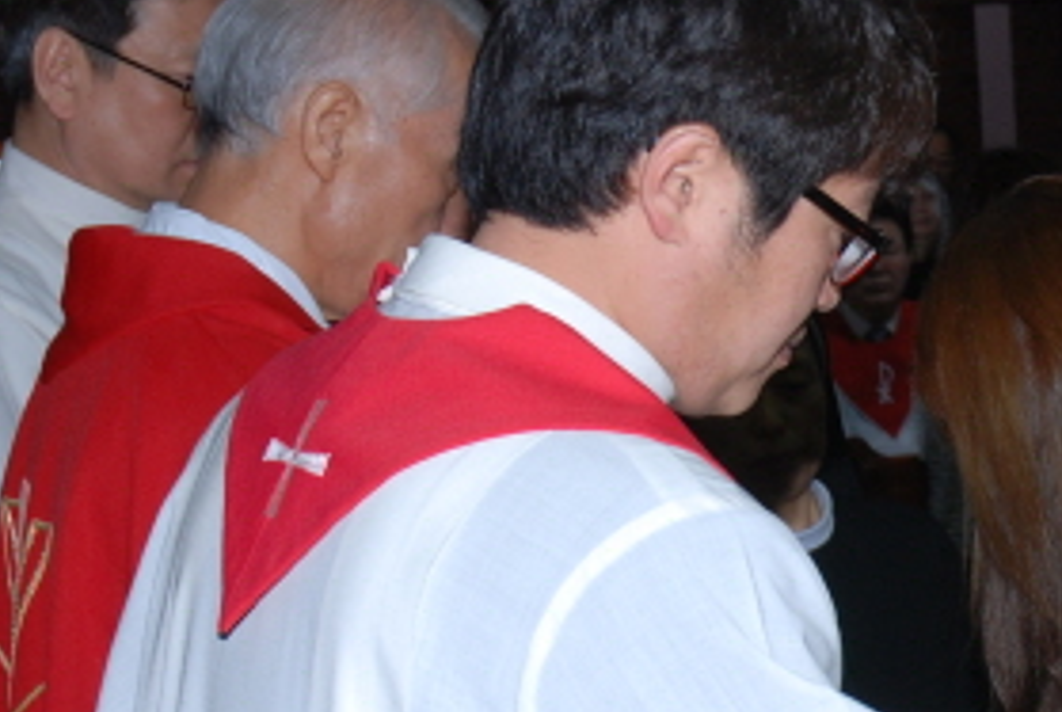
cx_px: 1247
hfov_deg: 16.7
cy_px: 718
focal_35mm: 117
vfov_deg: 11.6
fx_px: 3467
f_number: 7.1
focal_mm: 29
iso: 200
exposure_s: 1/60
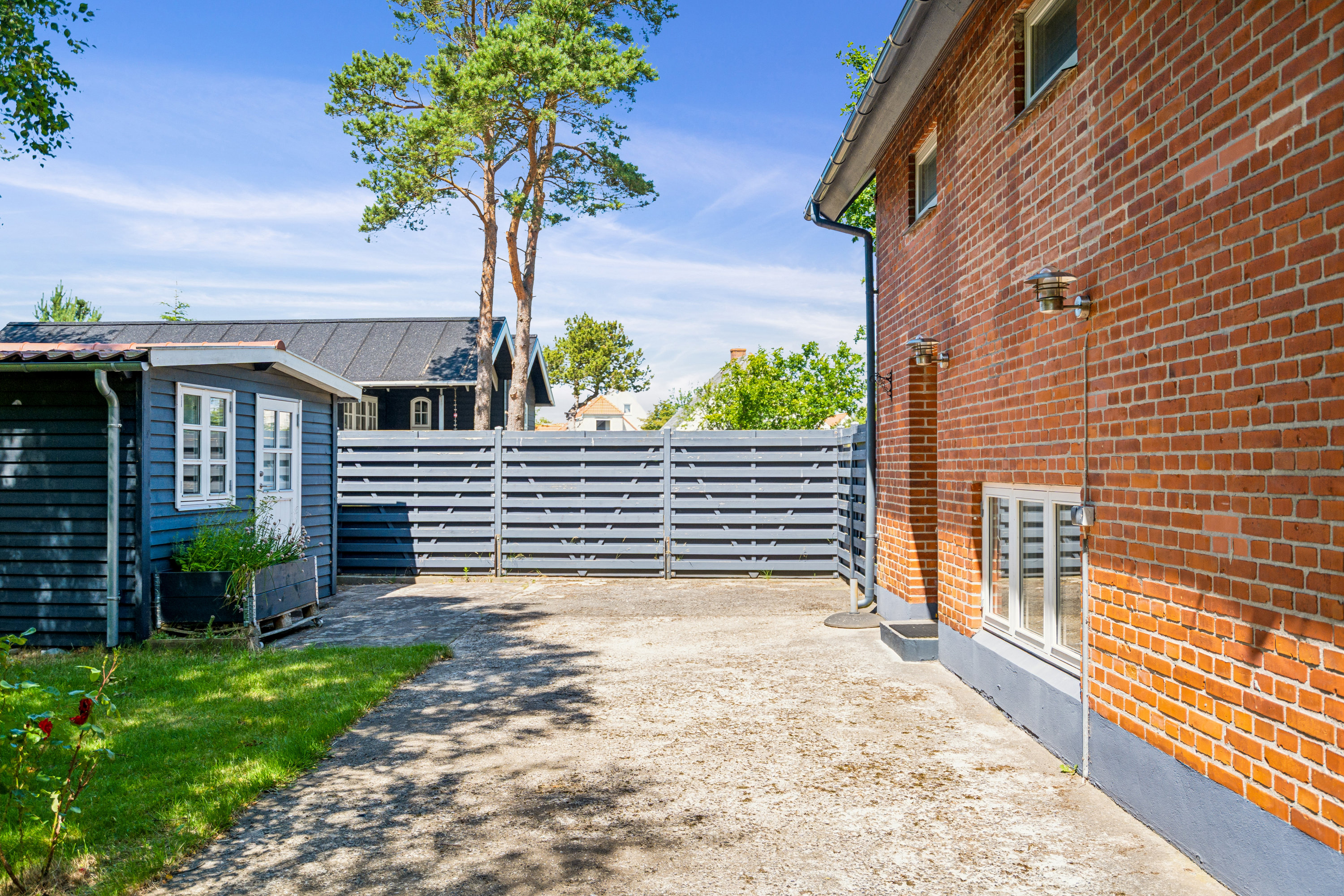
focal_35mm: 30
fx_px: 1120
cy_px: 448
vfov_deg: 43.6
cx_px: 672
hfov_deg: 61.9
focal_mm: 30
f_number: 4
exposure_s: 1/1000
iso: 320
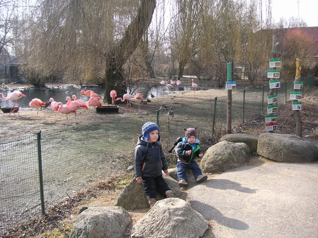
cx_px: 159
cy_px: 119
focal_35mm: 37
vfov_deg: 38.7
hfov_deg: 50.1
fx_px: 340
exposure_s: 1/350
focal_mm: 6.1
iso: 50
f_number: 2.8
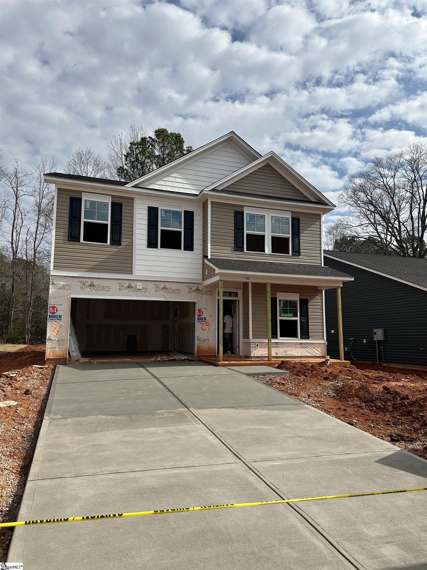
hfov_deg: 56.8
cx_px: 214
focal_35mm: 24
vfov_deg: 71.6
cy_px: 285
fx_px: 395
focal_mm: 6.86
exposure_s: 1/8929
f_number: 1.78
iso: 80
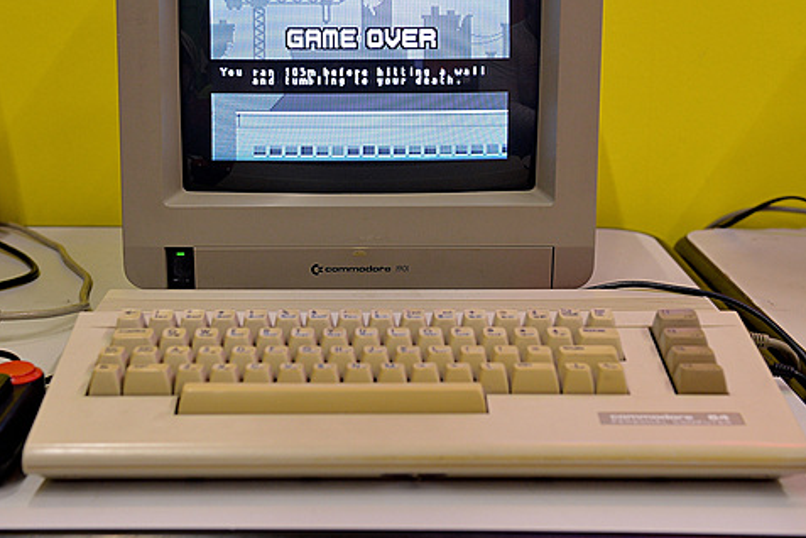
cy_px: 206
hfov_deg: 33.9
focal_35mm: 59
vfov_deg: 22.9
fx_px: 1321
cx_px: 358
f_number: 4.5
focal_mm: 44
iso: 1600
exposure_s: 1/80
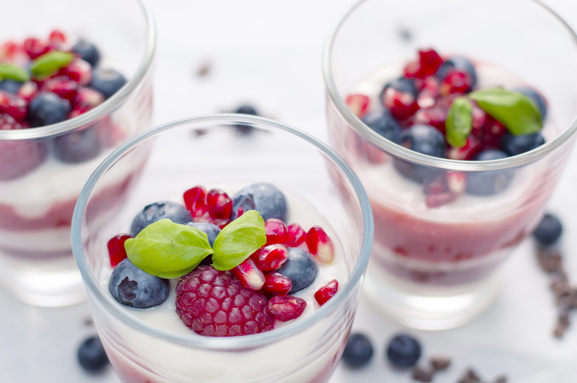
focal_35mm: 75
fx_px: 1201
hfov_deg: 27.0
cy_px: 192
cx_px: 288
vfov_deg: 18.1
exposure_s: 1/100
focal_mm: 50
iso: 100
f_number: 4
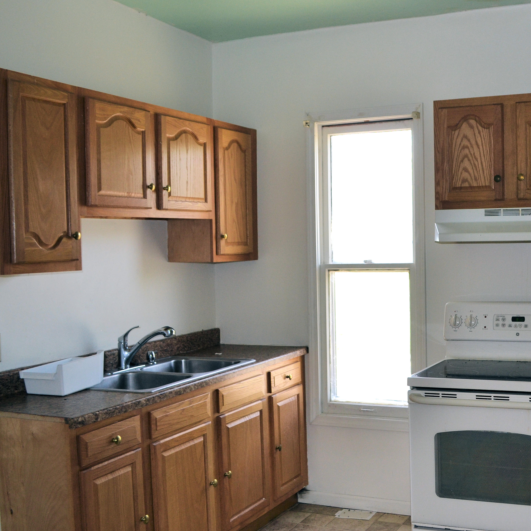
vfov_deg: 42.8
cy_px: 246
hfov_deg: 40.9
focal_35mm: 39
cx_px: 431
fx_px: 677
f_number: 4
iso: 400
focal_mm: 18
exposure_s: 1/100
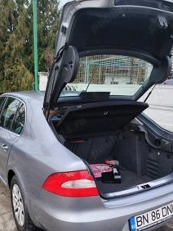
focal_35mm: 34
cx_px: 88
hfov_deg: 41.8
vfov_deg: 53.0
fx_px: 226
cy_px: 151
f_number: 1.75
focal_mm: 5.25
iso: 100
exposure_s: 1/172
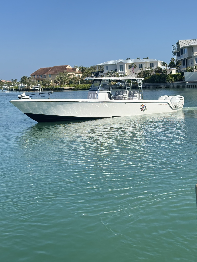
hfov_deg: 28.0
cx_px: 98
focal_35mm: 52
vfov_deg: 36.8
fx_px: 395
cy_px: 131
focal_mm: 5.96
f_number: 1.6
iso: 40
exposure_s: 1/3311
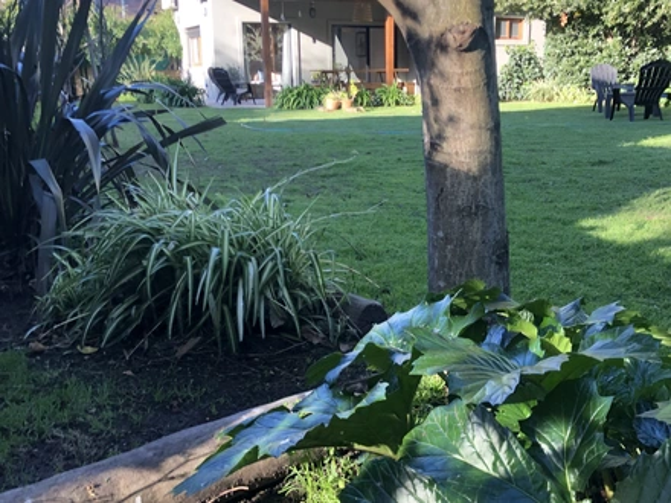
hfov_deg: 63.4
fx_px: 543
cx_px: 336
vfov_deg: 49.7
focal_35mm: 28
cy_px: 252
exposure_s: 1/120
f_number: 1.8
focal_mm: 4
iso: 32
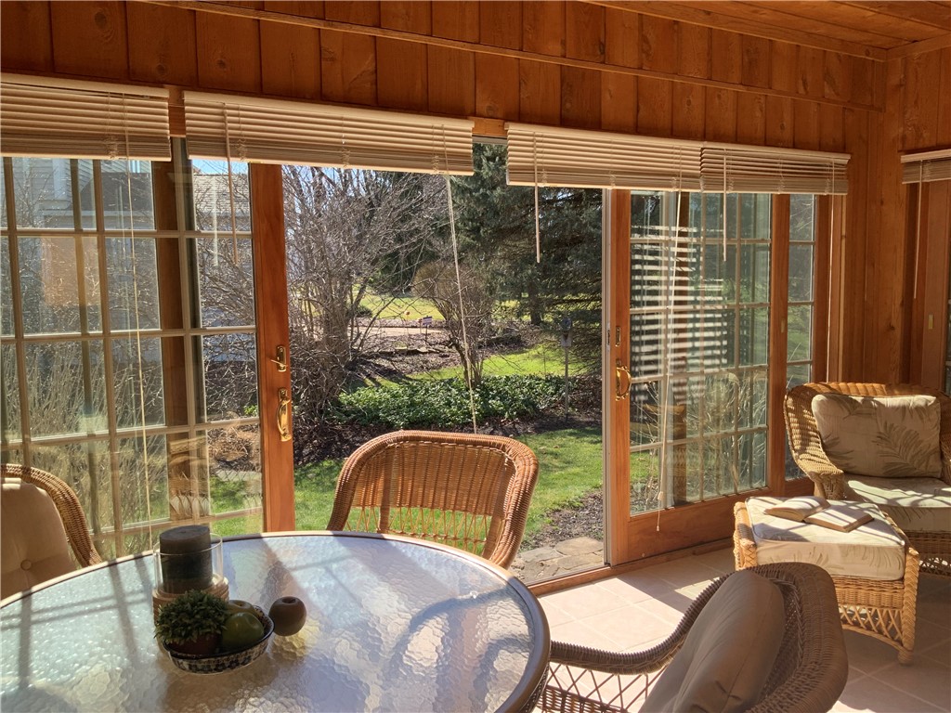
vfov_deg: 48.2
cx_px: 476
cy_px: 356
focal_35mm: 29
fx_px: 797
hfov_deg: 61.7
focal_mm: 3
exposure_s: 1/446
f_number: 1.8
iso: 16
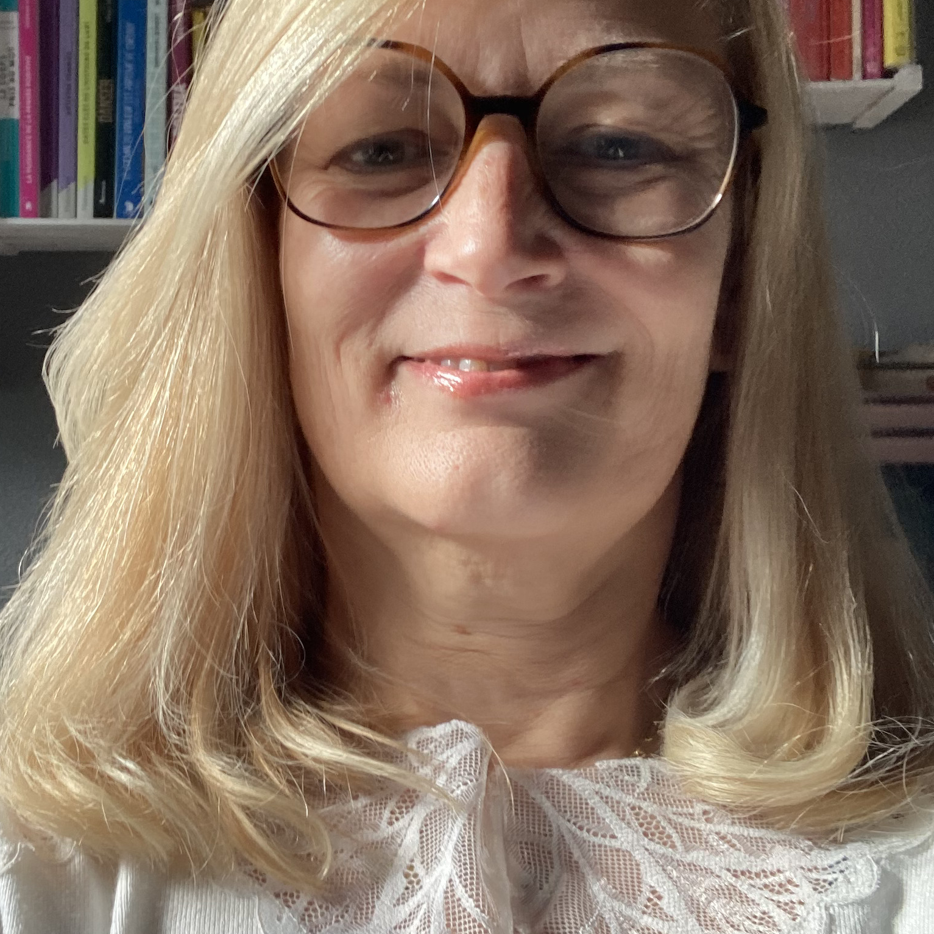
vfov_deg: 30.0
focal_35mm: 57
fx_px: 1740
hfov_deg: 29.8
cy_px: 449
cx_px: 310
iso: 80
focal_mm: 2.87
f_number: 2.2
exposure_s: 1/80
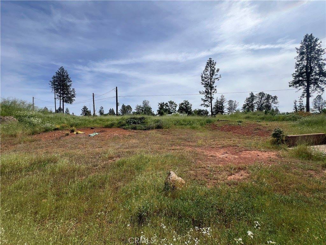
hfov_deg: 106.2
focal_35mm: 13
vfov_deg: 89.9
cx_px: 163
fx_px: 122
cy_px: 122
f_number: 1.8
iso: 32
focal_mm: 1.57
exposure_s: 1/2950
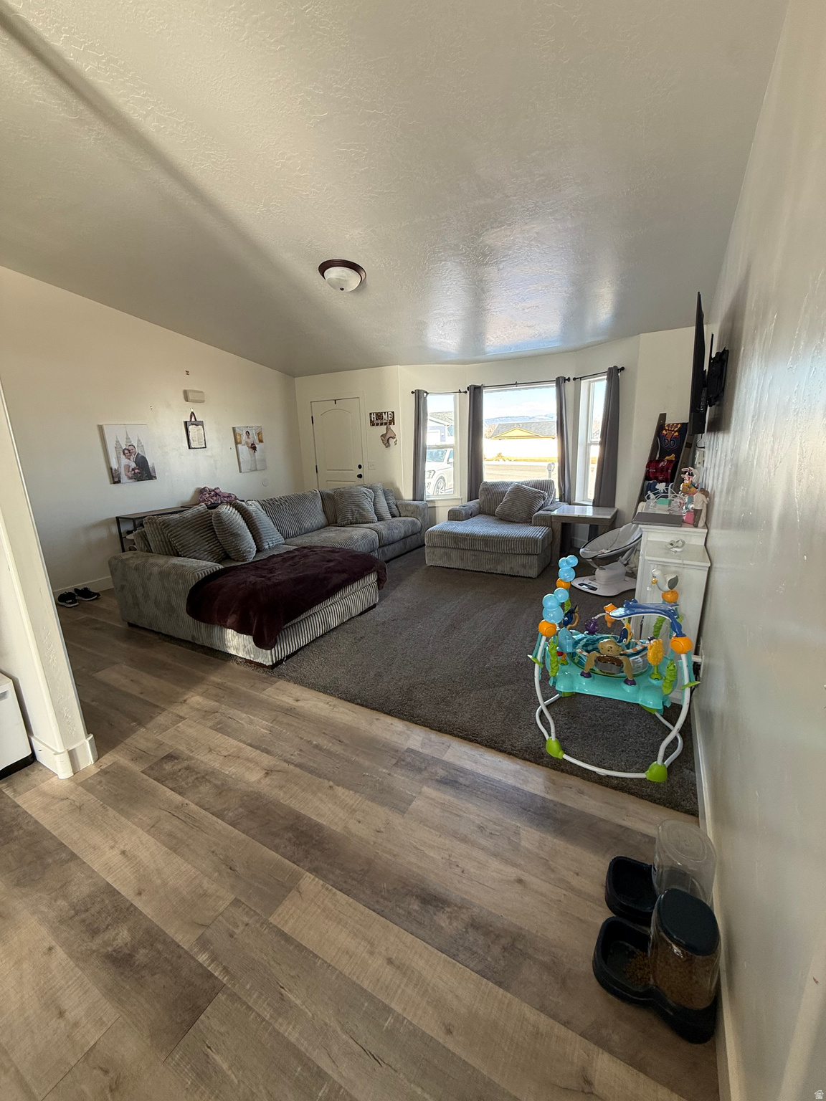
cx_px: 413
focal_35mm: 14
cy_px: 550
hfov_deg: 85.7
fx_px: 445
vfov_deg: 102.1
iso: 100
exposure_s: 1/99
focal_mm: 2.22
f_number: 2.2
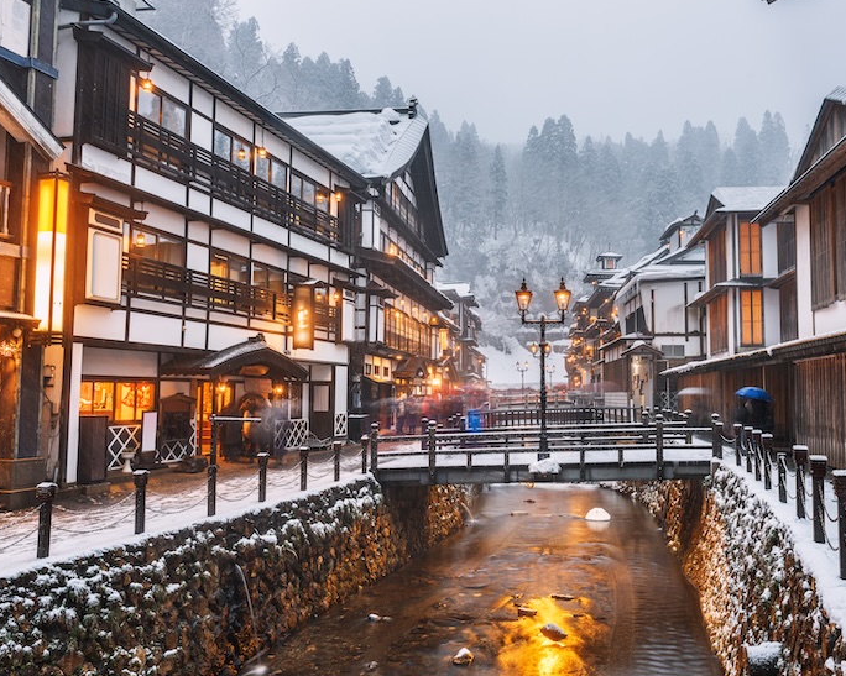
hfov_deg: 58.4
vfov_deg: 48.5
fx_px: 751
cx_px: 503
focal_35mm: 30
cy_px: 340
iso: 64
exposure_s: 10
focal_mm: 26
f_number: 11
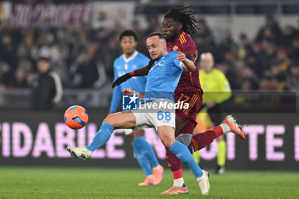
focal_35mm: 400
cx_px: 150
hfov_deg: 5.2
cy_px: 100
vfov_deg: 3.4
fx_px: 3321
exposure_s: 1/2000
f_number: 3.2
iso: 1600
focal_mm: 400
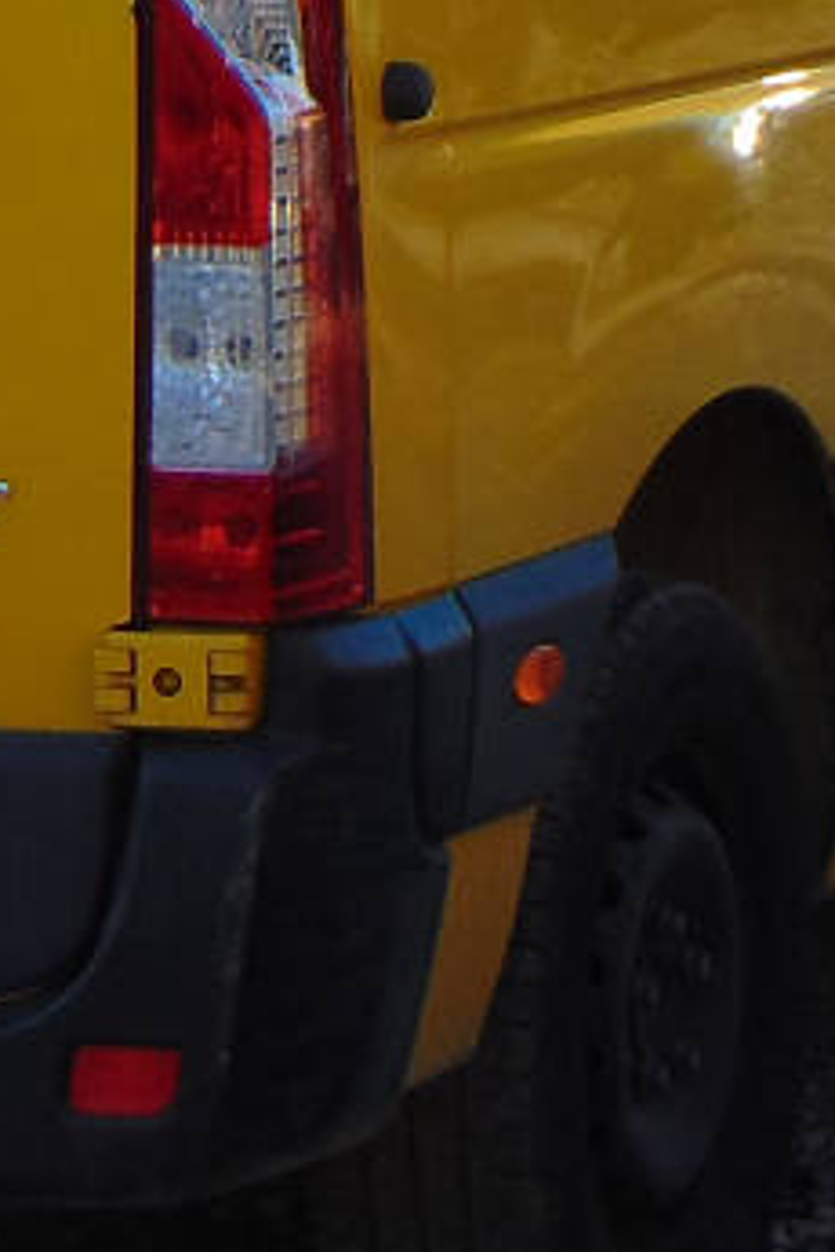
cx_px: -109
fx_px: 8384
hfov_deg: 5.7
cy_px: -377
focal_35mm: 241
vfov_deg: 8.4
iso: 80
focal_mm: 9
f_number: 3.5
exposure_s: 1/320
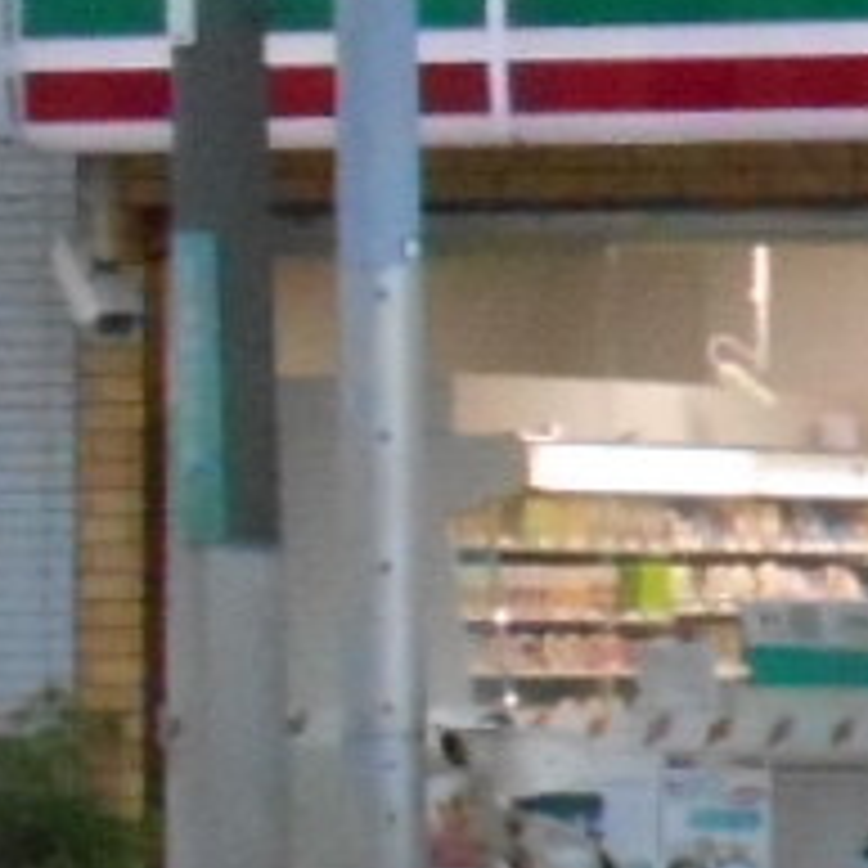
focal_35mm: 249
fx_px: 7064
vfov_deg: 7.0
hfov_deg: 6.1
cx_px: 3202
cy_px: 616
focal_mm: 5.8
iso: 800
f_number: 3.6
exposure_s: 1/250
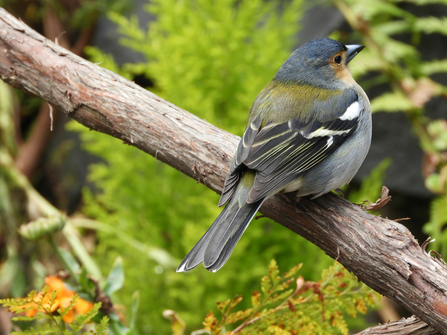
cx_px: 224
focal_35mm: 400
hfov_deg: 5.0
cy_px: 168
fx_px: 5165
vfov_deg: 3.7
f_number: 5.6
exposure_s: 1/125
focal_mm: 71.7
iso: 200
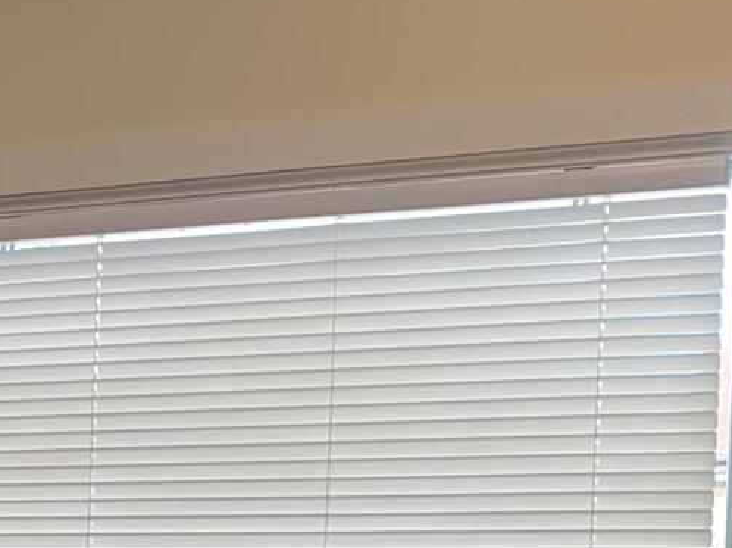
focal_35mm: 107
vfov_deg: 13.3
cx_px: -379
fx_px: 2262
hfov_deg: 16.6
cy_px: 732
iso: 32
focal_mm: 4.25
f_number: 1.8
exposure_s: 1/120
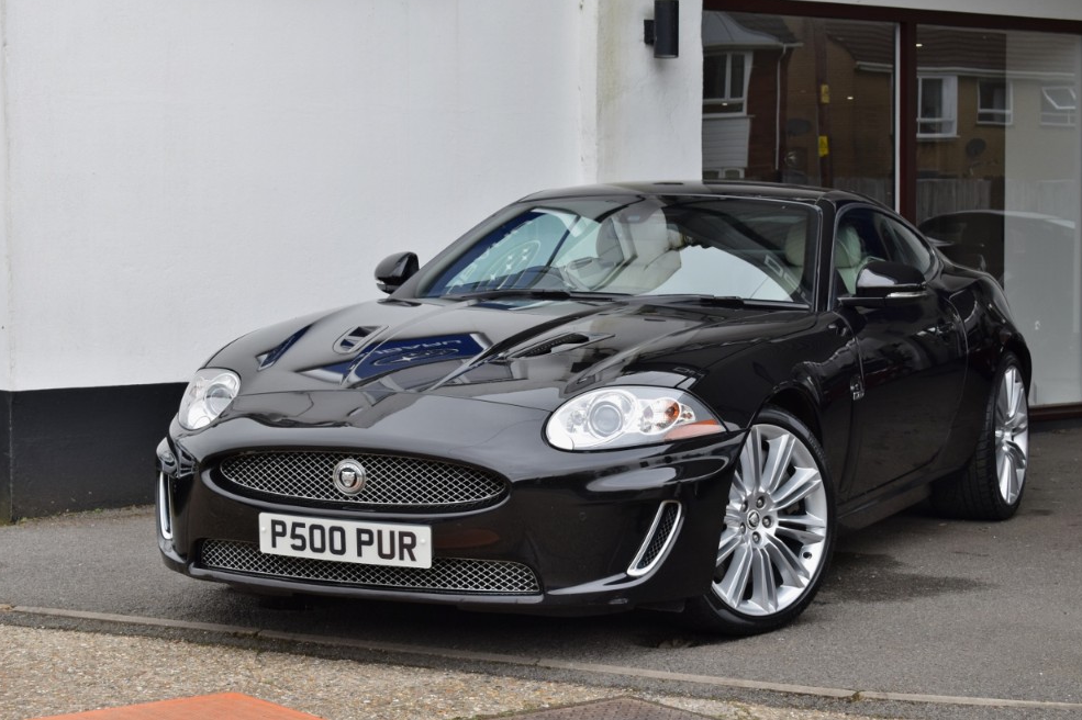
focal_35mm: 78
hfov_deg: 26.0
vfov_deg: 17.5
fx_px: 2343
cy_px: 347
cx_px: 551
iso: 400
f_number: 8
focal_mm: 50
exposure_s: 1/250
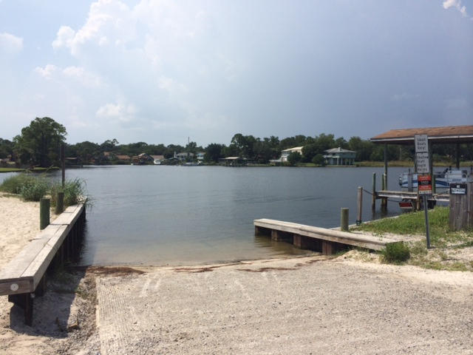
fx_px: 410
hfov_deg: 60.0
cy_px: 178
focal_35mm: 30
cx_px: 236
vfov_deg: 46.8
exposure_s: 1/4566
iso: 40
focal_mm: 4.12
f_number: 2.2
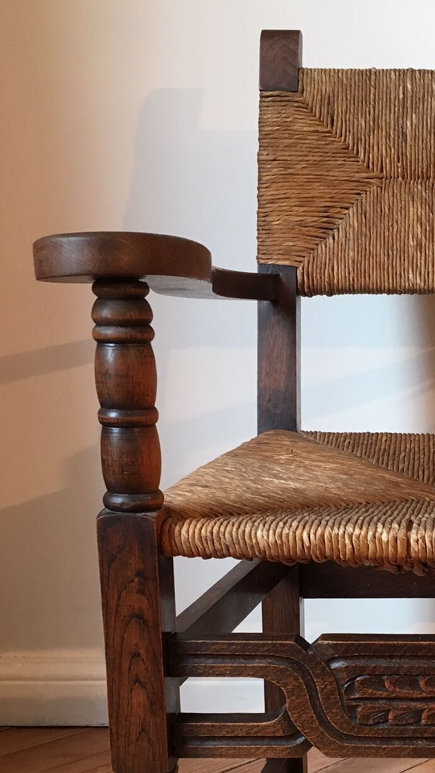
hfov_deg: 22.1
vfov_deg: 39.3
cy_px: 525
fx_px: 1066
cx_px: 451
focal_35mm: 52
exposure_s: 1/33
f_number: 2.2
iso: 50
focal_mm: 4.15
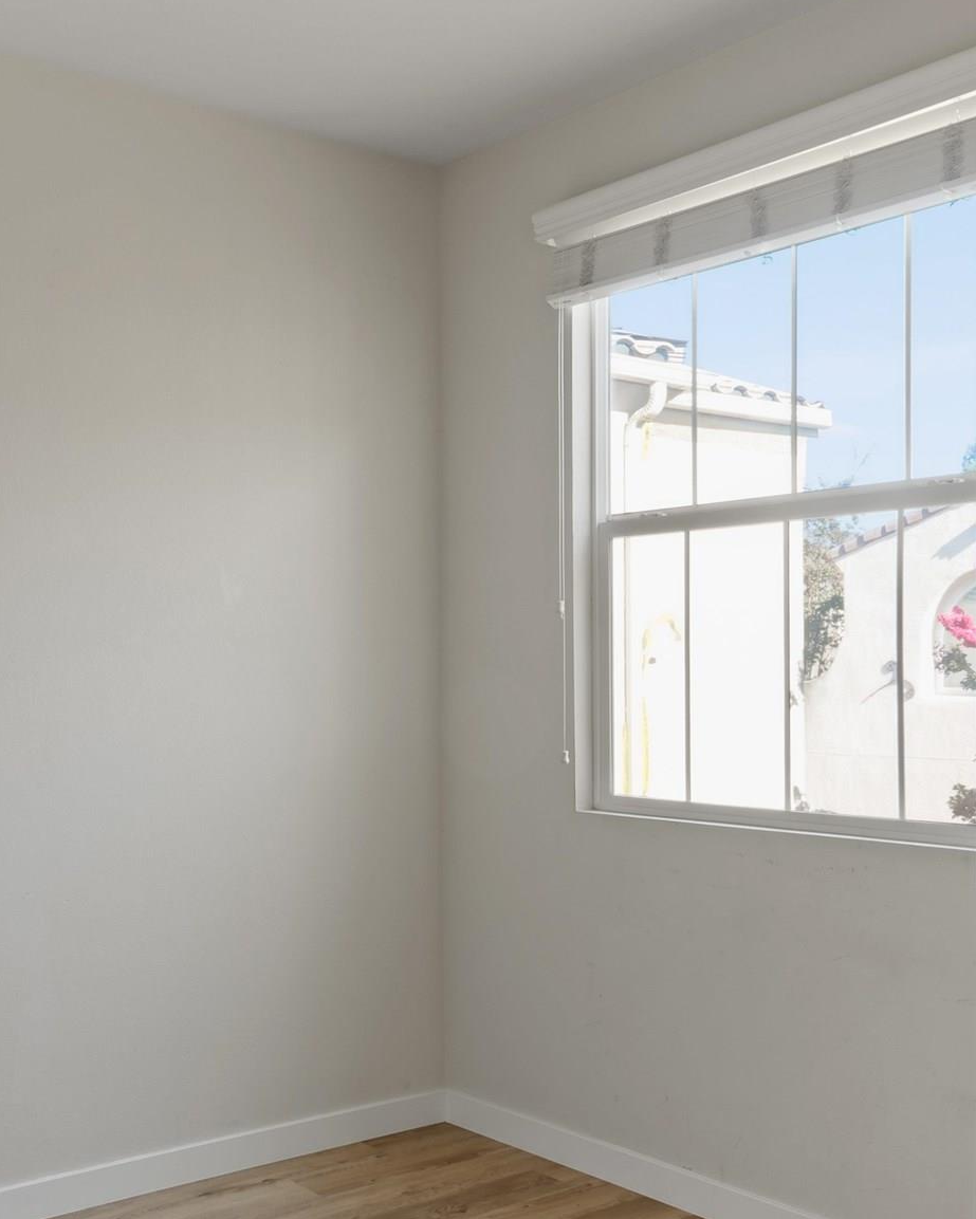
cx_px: 334
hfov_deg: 37.0
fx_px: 1444
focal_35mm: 40
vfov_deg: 45.7
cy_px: 663
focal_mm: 16
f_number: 11
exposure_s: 1/1.25
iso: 200
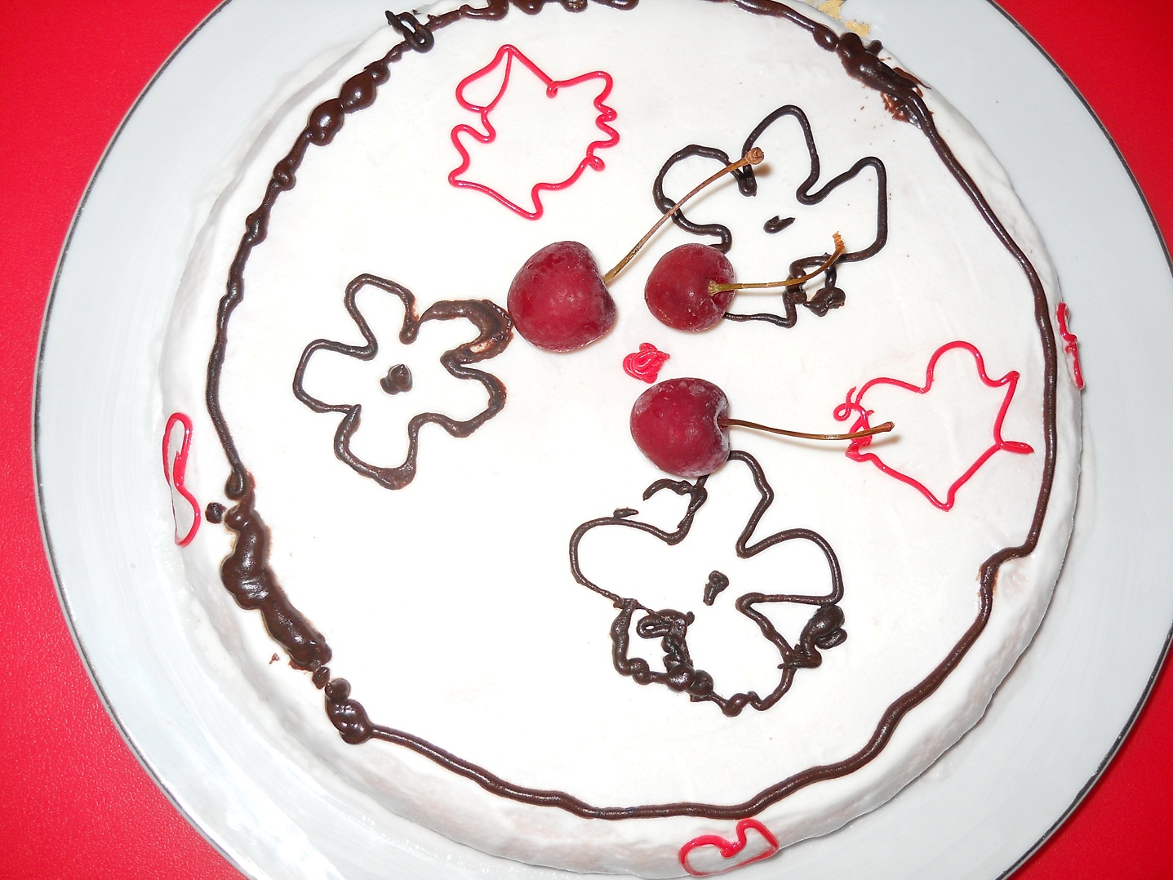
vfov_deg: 35.1
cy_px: 440
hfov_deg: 45.8
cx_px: 586
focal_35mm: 41
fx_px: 1389
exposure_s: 1/30
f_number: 3.1
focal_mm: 6.72
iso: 80
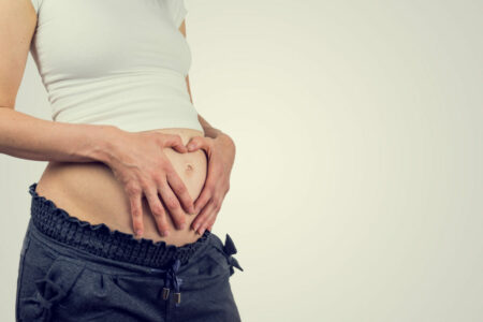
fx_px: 470
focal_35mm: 35
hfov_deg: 54.4
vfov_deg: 37.9
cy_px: 161
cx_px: 242
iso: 320
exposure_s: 1/160
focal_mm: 35
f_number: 4
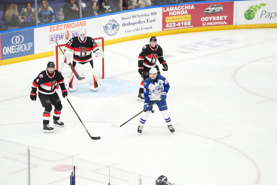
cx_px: 138
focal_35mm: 200
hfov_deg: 10.3
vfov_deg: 6.9
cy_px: 92
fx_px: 1539
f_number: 2.8
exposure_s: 1/1600
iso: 3200
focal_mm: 200
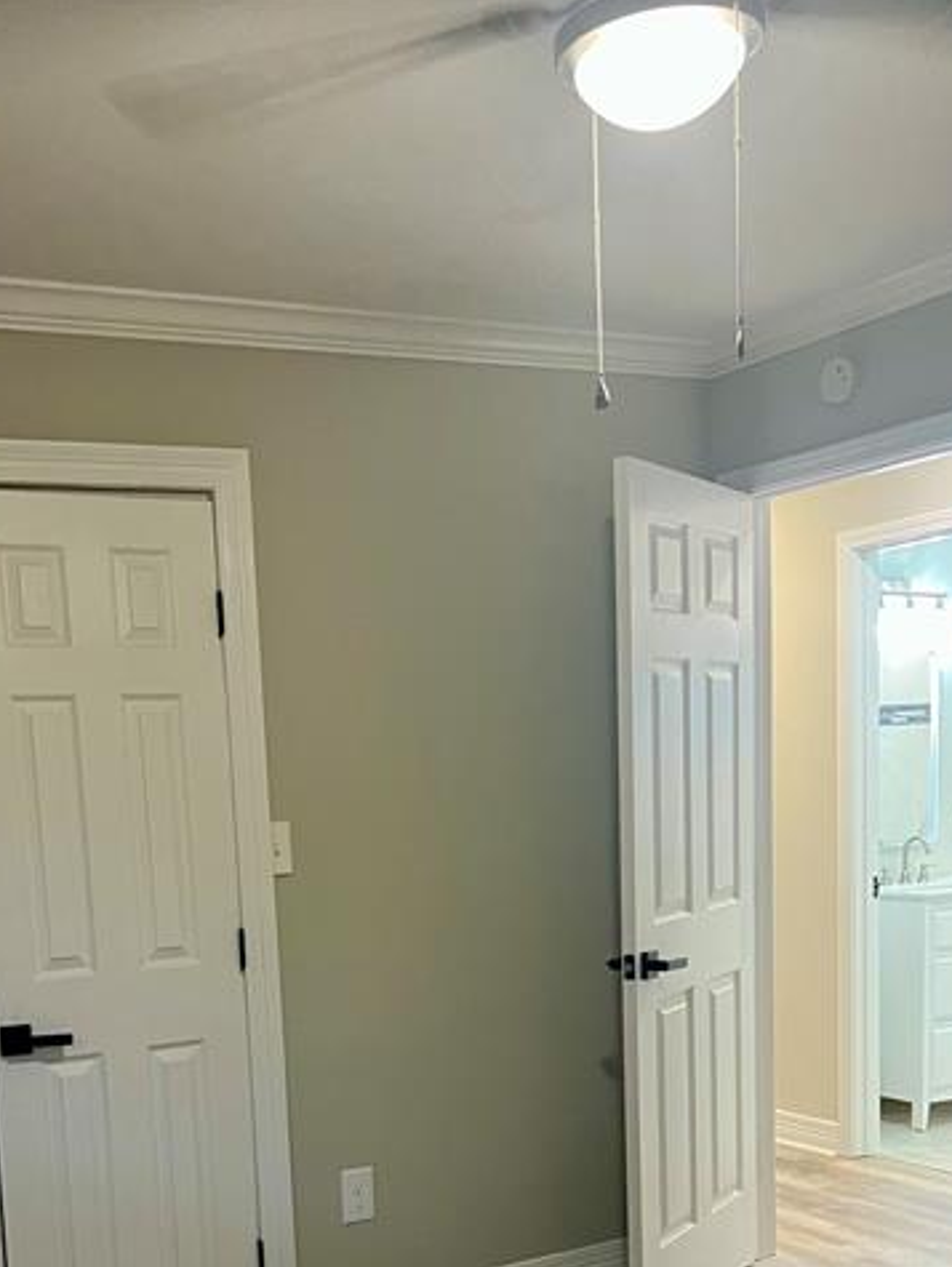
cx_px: 349
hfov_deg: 34.2
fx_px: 1538
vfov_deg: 42.7
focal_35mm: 42
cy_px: 1014
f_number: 1.5
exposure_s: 1/60
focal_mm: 5.7
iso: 250
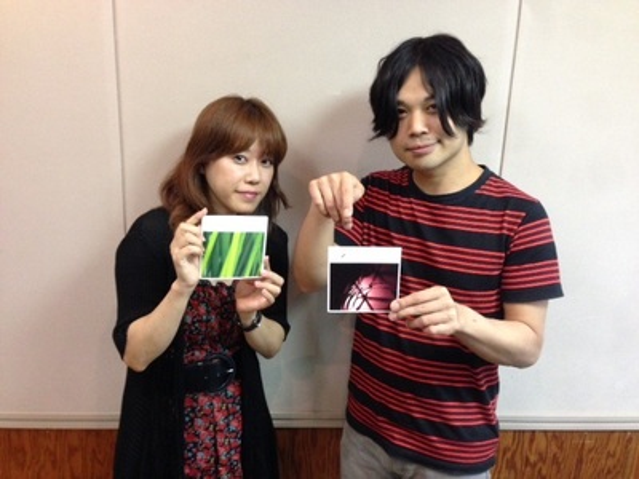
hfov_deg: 55.4
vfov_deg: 42.9
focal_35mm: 33
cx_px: 320
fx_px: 609
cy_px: 240
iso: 320
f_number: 2.4
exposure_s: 1/20
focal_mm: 4.12
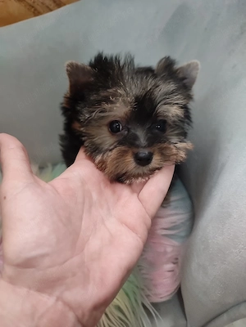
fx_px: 237
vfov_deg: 69.4
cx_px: 123
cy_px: 164
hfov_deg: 54.9
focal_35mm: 25
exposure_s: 1/25
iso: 649
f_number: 1.9
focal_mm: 6.04
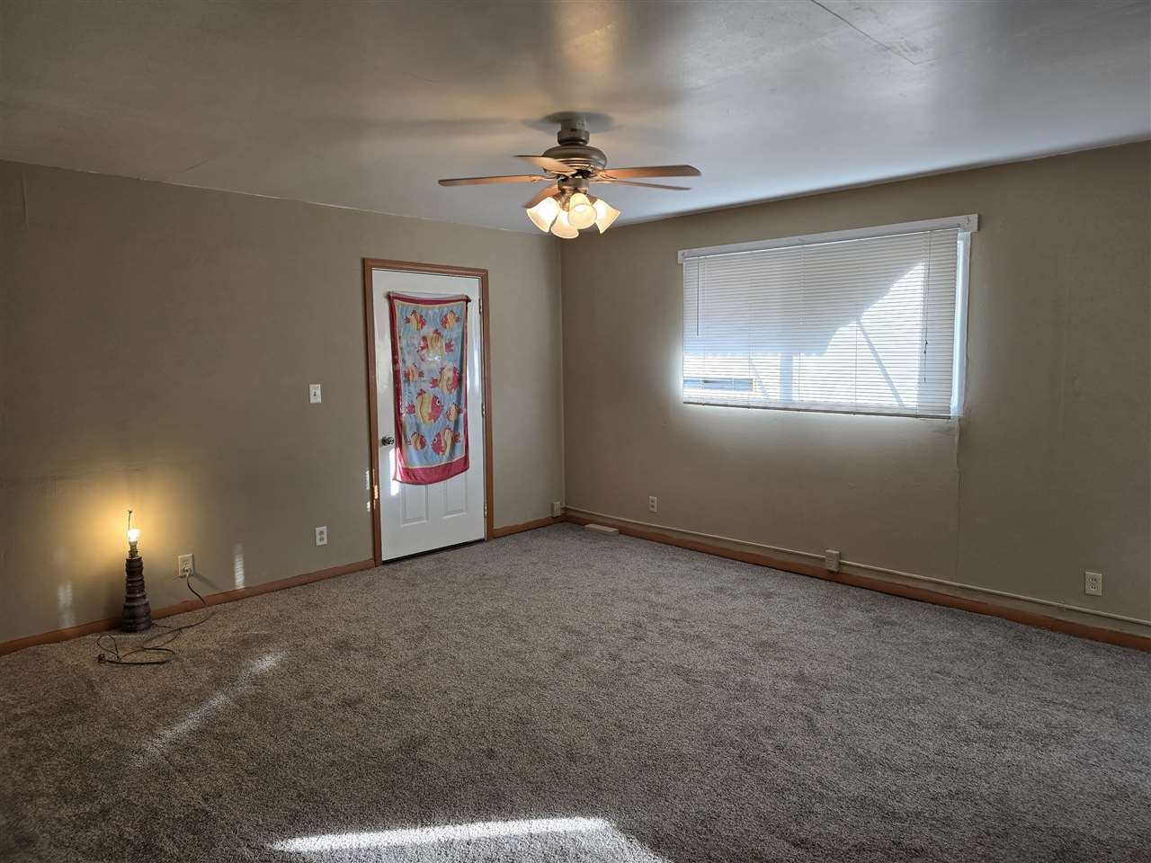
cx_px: 576
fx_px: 765
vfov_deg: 58.9
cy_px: 432
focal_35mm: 23
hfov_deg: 73.9
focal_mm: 6.3
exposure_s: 1/120
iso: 80
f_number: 1.7
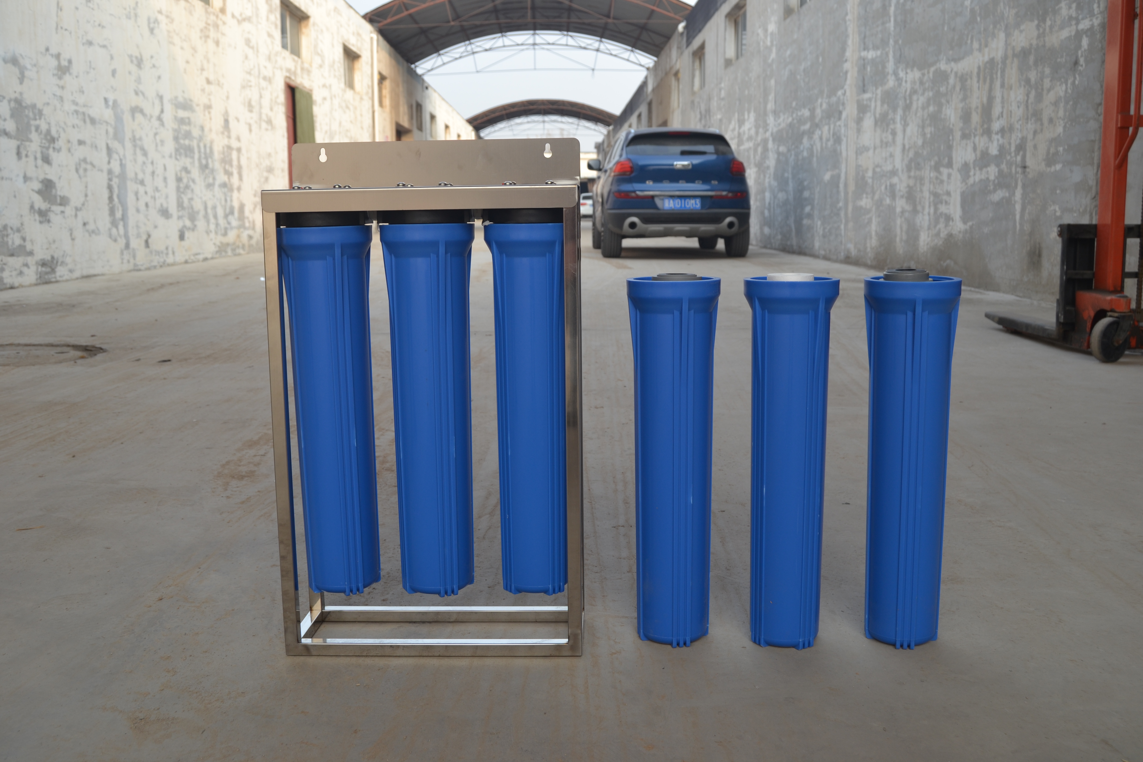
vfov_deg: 38.4
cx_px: 572
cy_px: 381
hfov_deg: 55.1
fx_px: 1095
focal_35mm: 34
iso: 100
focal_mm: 23
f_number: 5.6
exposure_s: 1/125
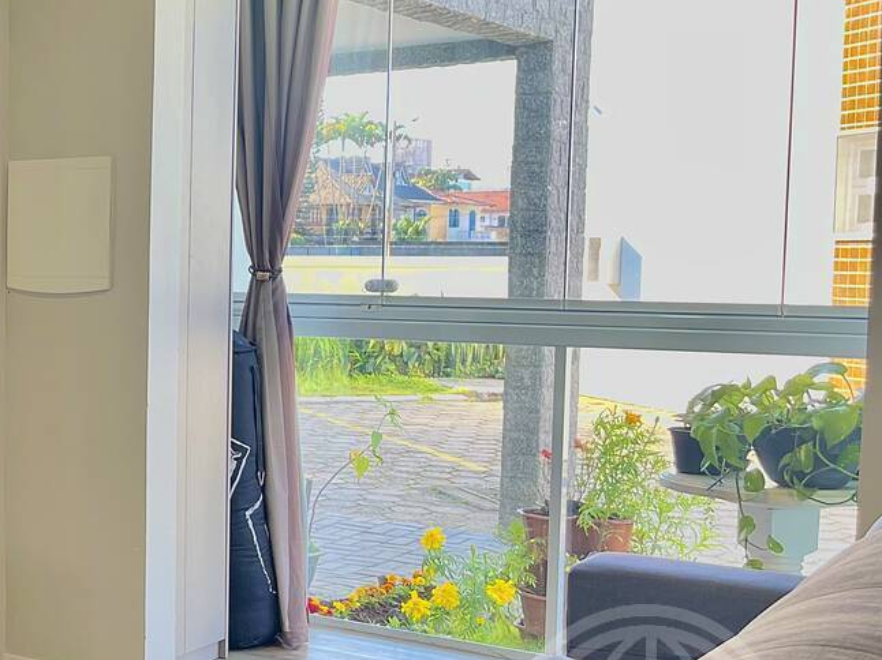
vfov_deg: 25.2
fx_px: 1477
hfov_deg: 30.0
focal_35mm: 58
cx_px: -76
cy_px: 342
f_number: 1.6
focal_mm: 5.1
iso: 40
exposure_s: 1/121
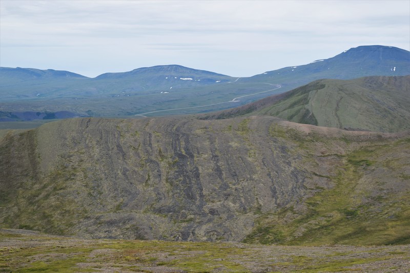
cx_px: 205
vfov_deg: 16.5
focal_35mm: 82
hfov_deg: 24.6
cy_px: 136
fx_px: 939
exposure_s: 1/250
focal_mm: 55
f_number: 8
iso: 250
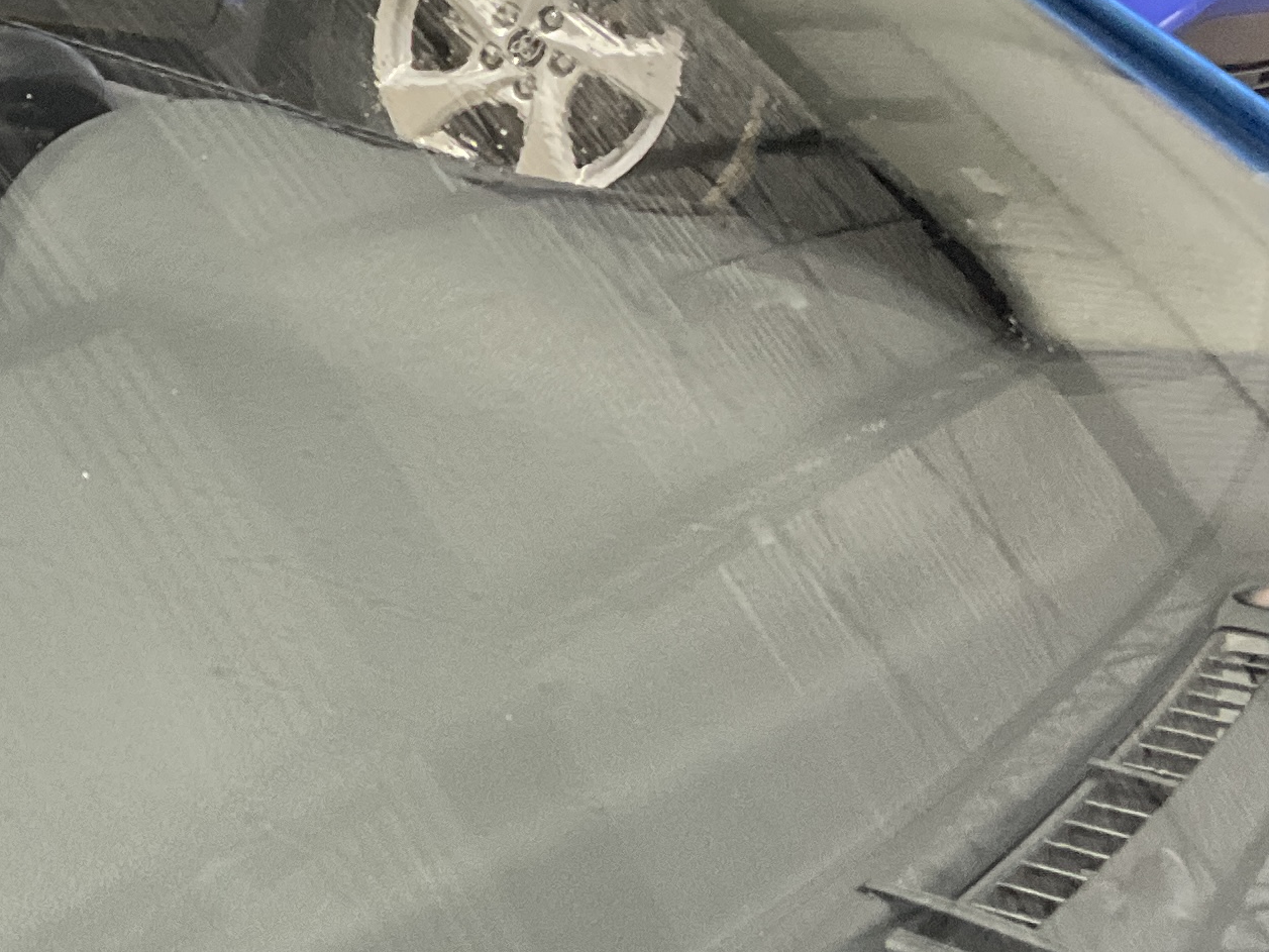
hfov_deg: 19.4
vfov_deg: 15.8
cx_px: -410
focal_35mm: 93
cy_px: 674
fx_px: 3410
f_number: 1.8
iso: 250
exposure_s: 1/60
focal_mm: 3
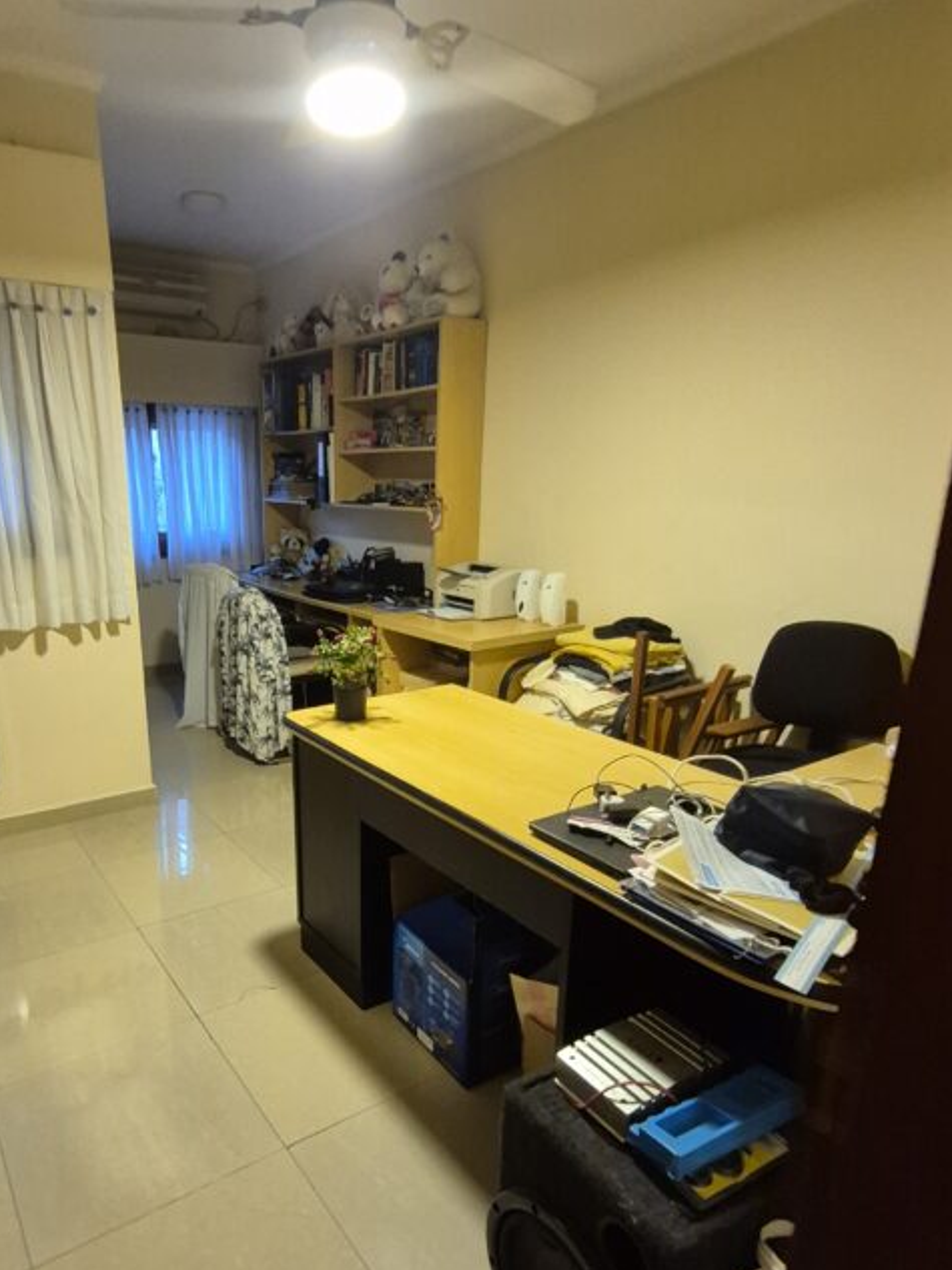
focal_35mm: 21
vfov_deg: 78.4
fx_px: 771
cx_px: 377
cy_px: 735
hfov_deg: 62.8
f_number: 2.2
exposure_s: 1/50
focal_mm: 1.74
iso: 640
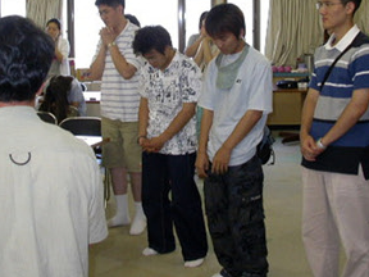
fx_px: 704
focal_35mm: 66
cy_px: 58
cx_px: 183
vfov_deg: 22.0
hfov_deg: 29.4
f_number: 3
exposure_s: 1/48.7
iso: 100
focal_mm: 7.85
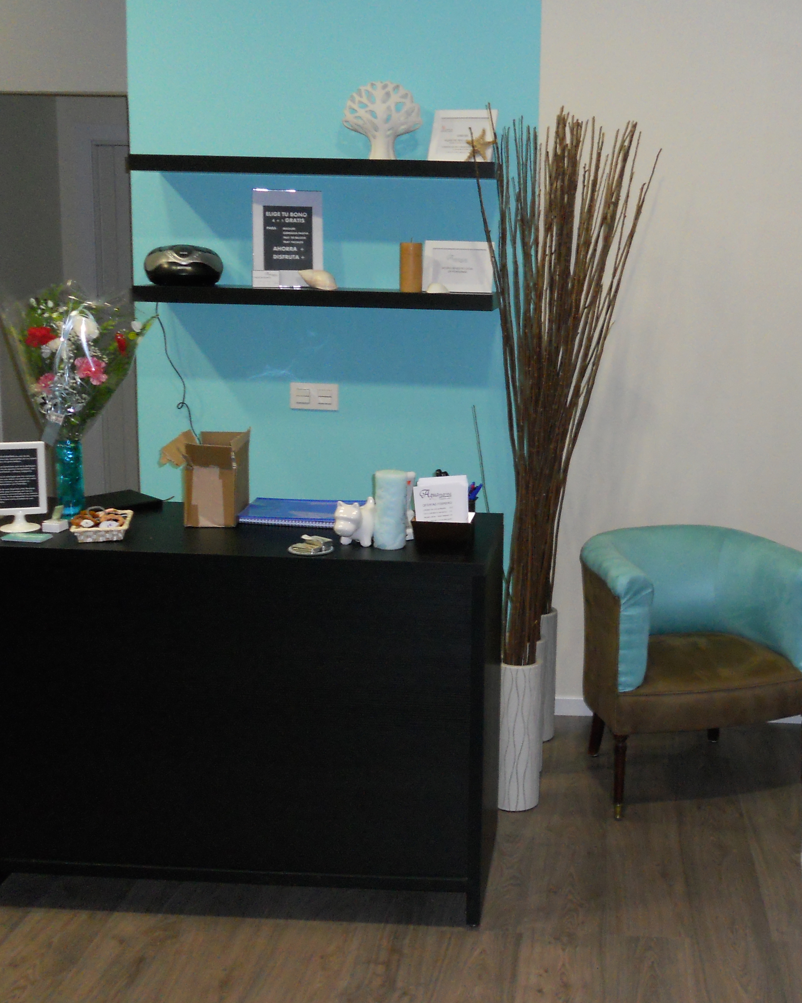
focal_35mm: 45
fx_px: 1335
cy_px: 479
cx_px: 593
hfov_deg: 32.8
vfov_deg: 41.1
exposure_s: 1/25
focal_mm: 5.8
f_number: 3.5
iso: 250
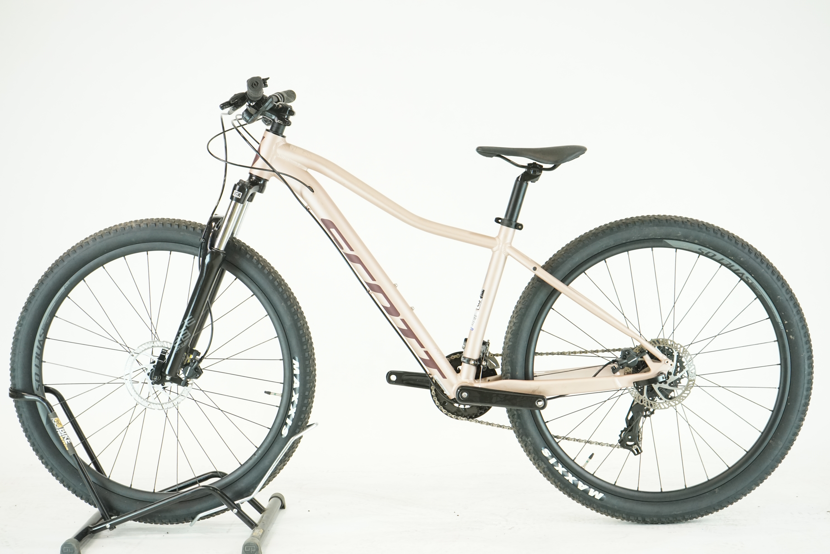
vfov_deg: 22.3
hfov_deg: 32.9
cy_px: 277
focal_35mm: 61
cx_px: 415
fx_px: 1406
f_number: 6.3
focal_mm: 61
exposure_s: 1/200
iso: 2500
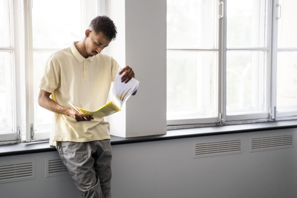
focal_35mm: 71
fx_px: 586
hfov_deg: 28.5
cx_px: 148
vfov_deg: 19.2
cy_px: 99
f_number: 3.2
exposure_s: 1/320
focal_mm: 71
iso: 500
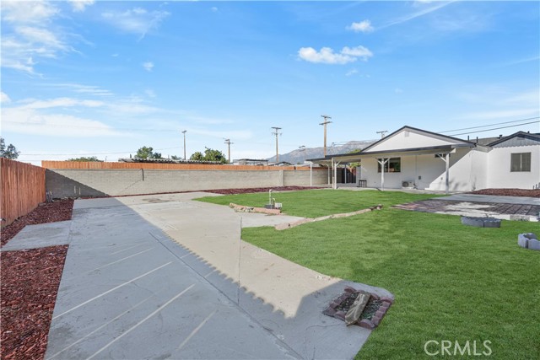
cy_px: 180
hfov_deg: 96.7
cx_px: 270
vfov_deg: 73.8
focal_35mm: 16
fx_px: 240
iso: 125
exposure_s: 1/30
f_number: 8
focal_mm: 16
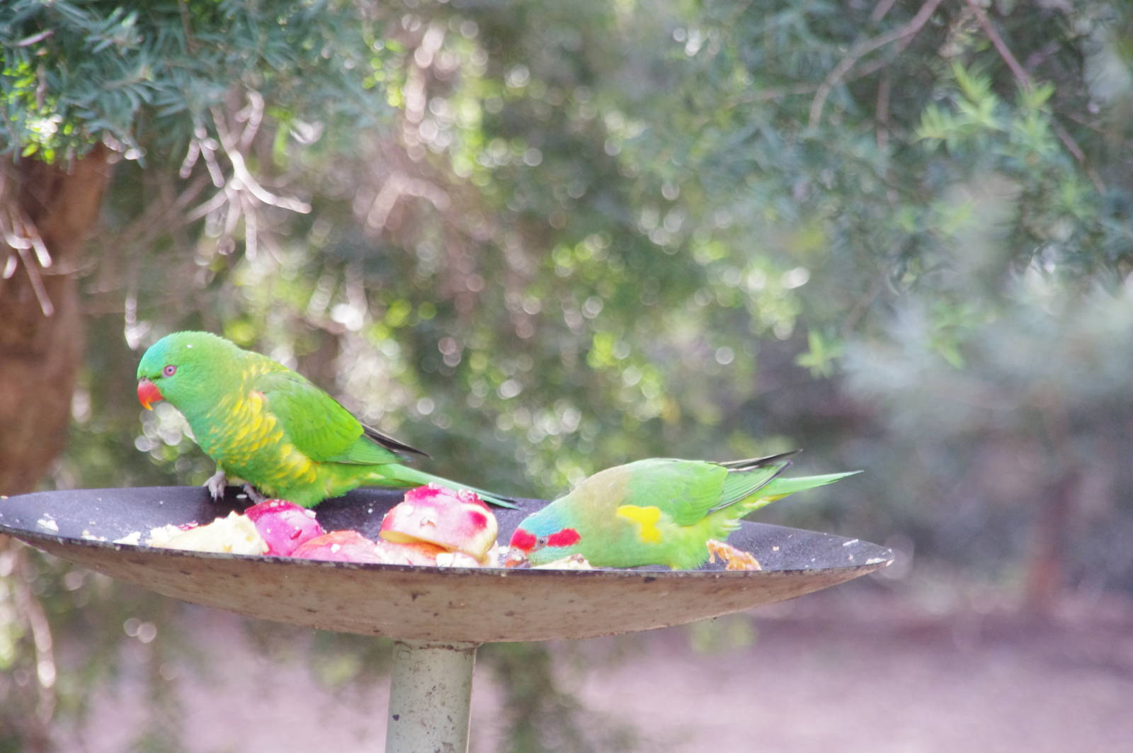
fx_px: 9431
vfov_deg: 4.6
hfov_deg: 6.9
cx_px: 566
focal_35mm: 300
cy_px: 376
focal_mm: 200
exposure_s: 1/100
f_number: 6.7
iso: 1600
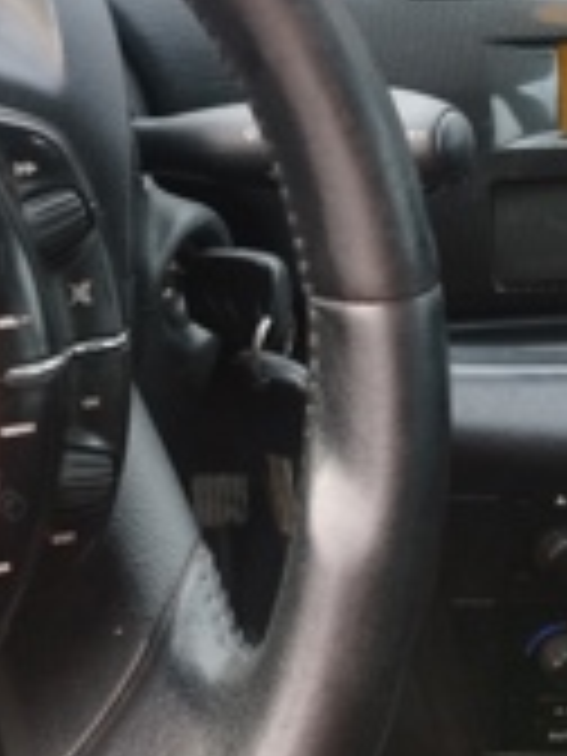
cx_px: 279
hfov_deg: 25.7
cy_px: 22
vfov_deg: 31.5
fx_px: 1245
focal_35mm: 57
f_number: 1.89
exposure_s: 1/100
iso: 60
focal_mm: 5.89
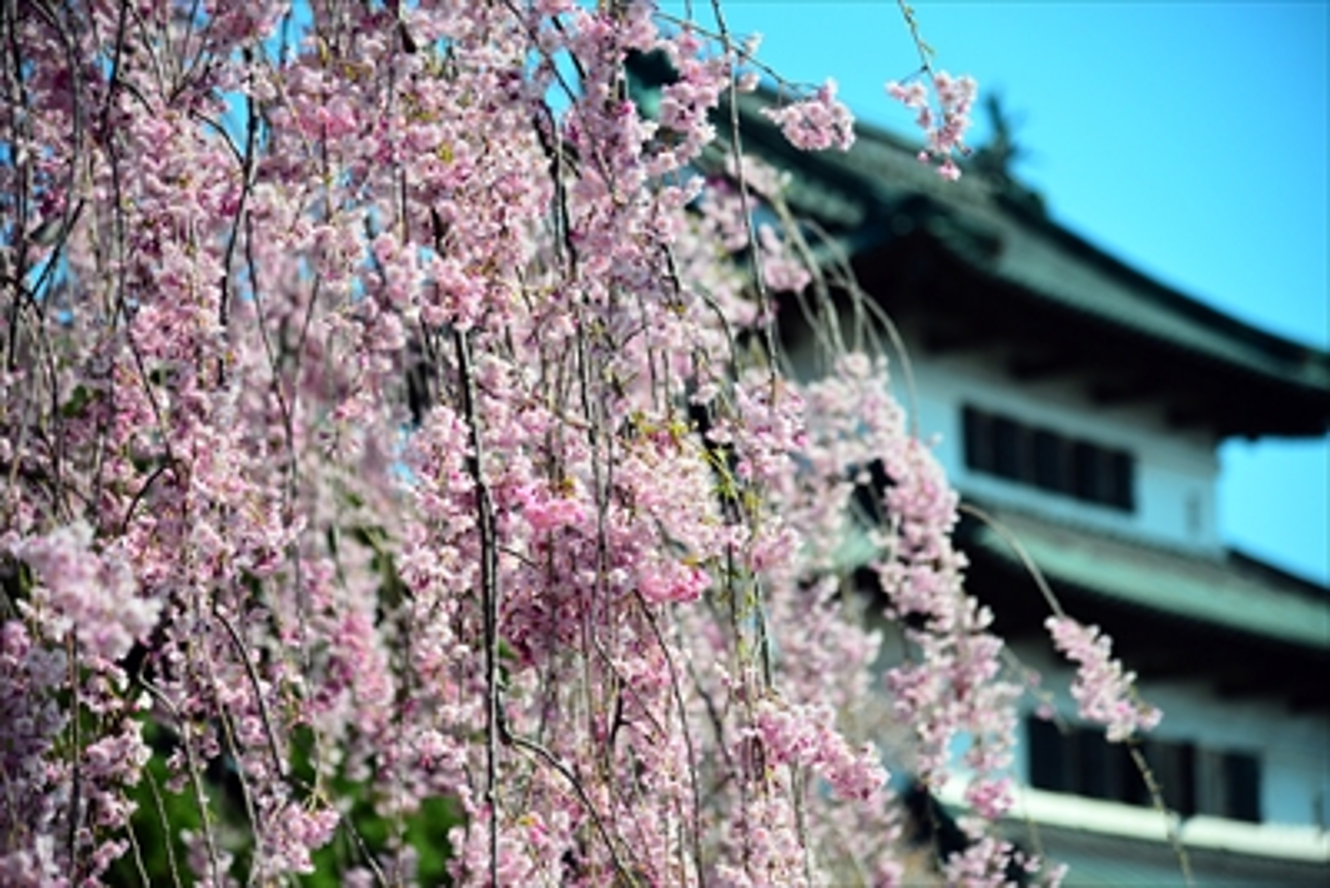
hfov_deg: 17.1
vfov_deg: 11.4
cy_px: 444
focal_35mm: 120
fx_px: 4435
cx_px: 665
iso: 400
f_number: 4
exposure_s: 1/3200
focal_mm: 120
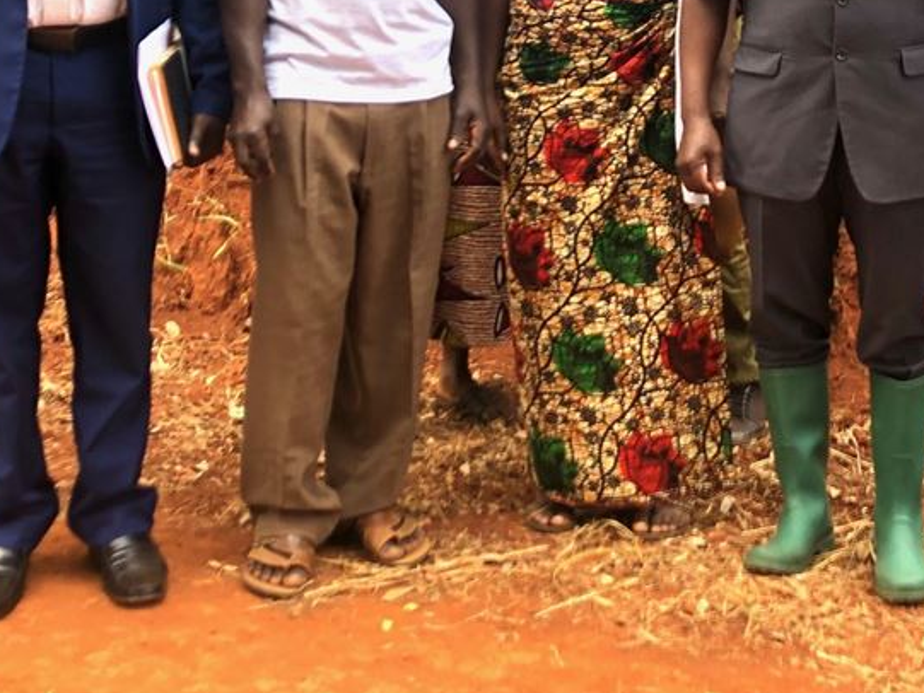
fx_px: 1949
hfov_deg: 25.7
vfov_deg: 19.4
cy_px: -44
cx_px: 853
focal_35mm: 73
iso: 20
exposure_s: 1/151
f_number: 1.8
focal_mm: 4
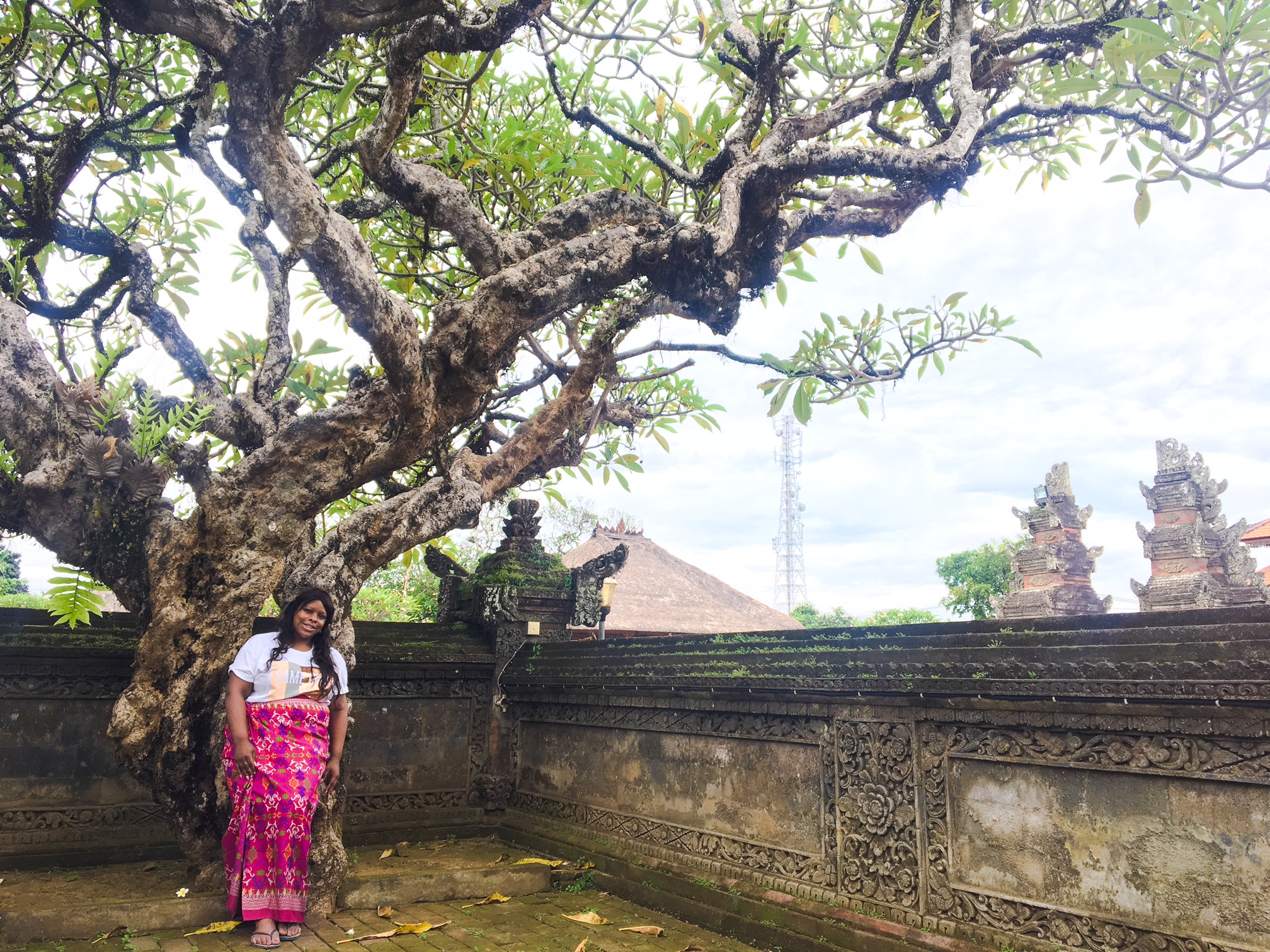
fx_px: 1064
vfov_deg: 48.2
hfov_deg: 61.7
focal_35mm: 29
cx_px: 635
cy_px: 476
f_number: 2.2
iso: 25
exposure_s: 1/115
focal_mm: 4.15
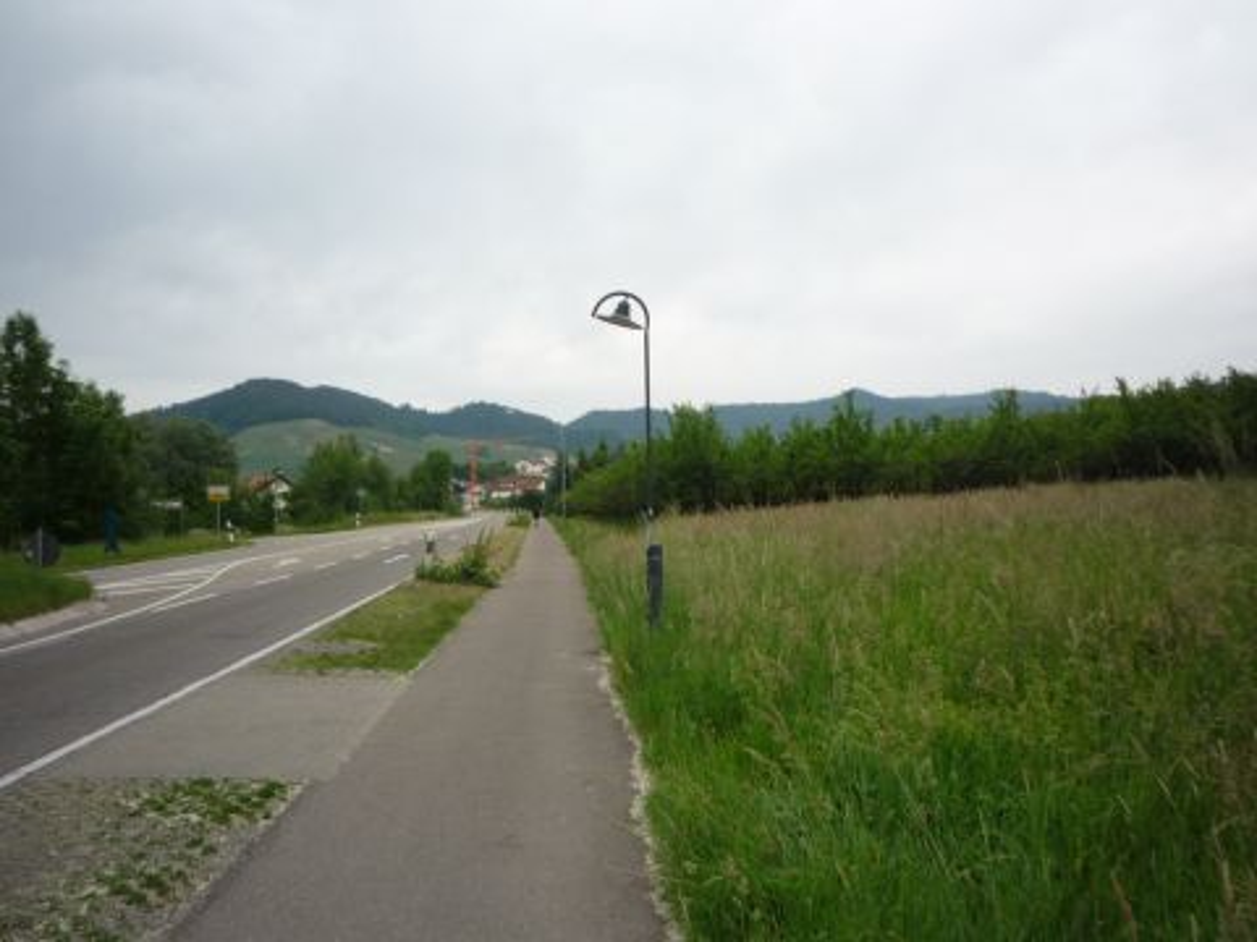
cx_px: 628
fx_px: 1162
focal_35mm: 32
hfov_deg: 56.8
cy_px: 471
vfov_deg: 44.2
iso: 100
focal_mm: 5.2
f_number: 4
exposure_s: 1/250
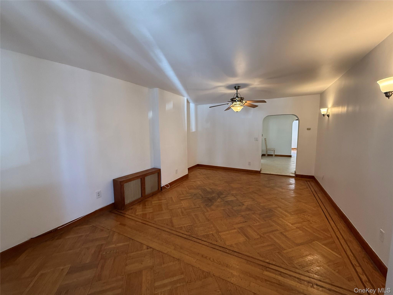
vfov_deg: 85.7
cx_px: 196
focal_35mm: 14
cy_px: 148
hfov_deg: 102.1
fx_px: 159
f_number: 2.2
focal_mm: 2.22
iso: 320
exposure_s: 1/120
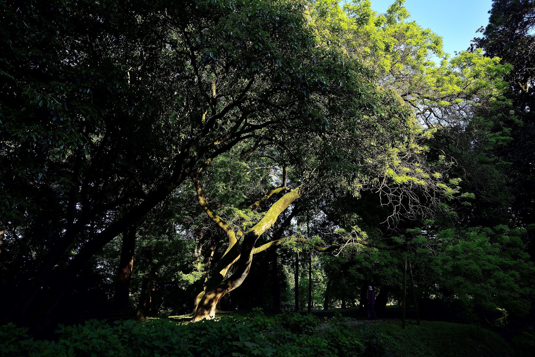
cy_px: 178
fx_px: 357
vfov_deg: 53.1
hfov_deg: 73.8
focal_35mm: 24
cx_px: 268
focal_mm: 16
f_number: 8
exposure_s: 1/25
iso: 100
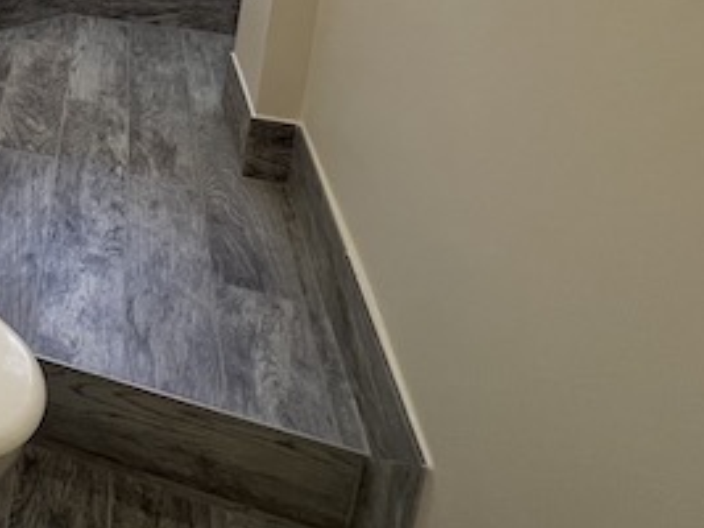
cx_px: -206
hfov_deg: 34.4
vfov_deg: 29.7
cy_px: -153
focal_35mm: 39
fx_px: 793
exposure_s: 1/120
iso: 80
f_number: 1.8
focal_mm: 1.57
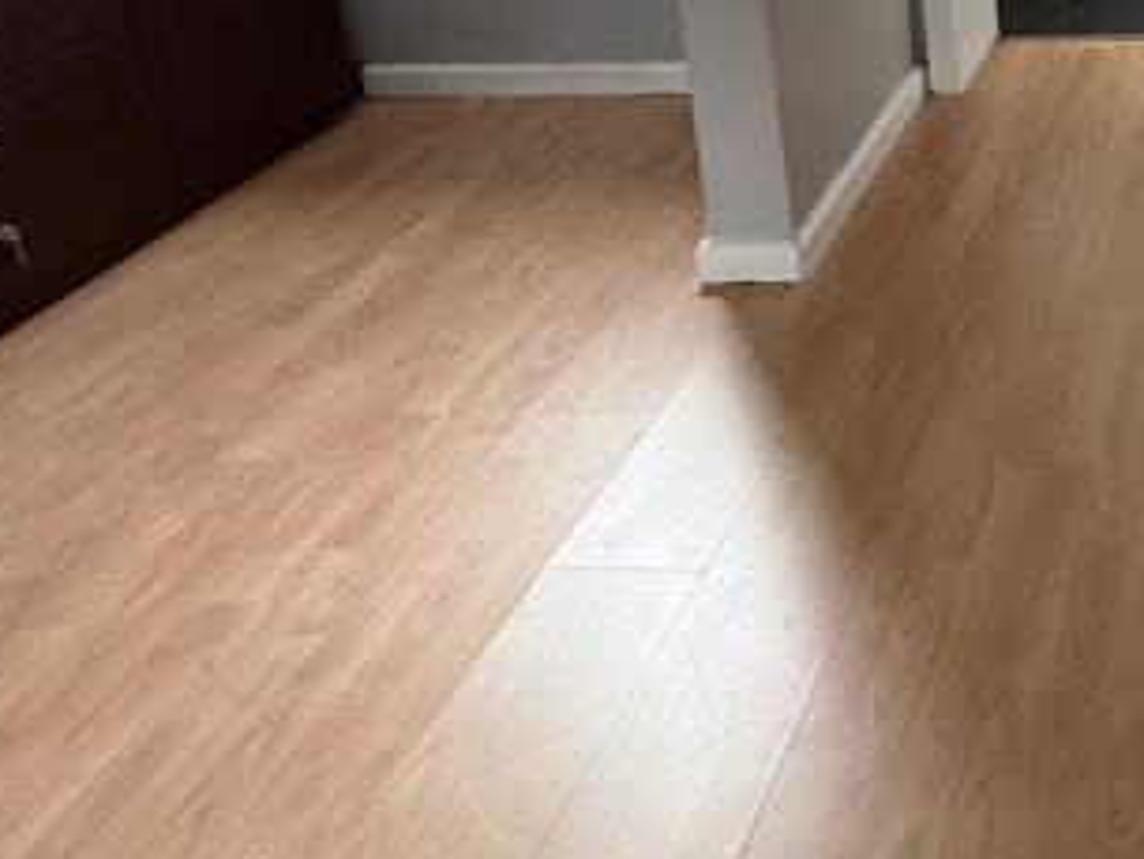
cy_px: -30
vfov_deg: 28.7
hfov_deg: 33.8
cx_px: 1324
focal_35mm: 47
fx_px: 1554
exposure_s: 1/99
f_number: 2.2
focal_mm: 2.22
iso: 320
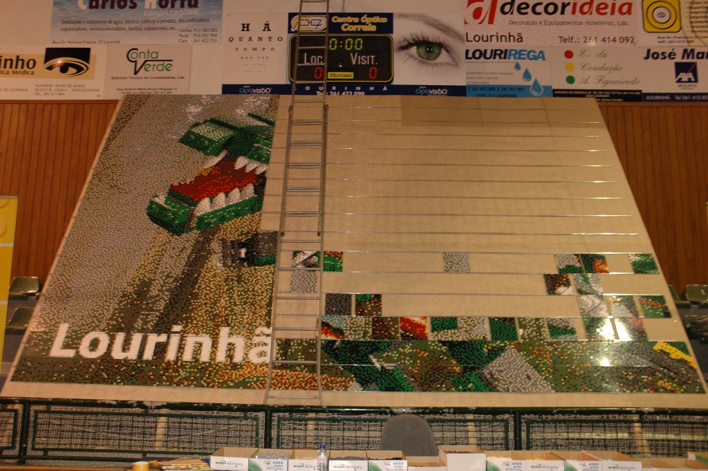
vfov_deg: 39.9
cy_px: 236
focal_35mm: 33
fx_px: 648
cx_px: 354
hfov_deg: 57.3
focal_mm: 22
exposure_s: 1/20
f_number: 5.6
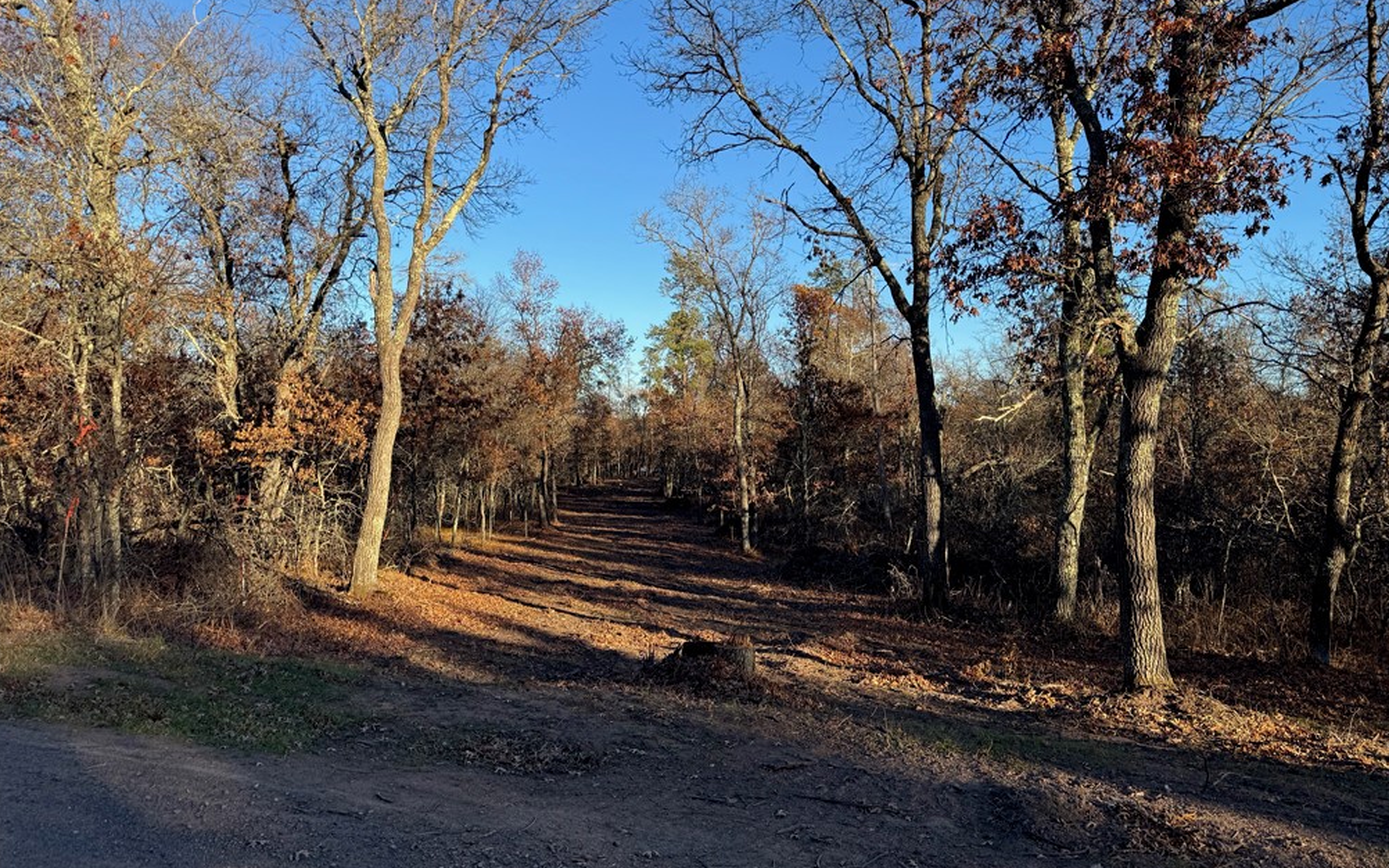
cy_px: 384
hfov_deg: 70.4
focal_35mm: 26
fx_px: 984
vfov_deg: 47.5
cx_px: 703
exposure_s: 1/1721
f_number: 1.78
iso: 80
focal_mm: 6.76
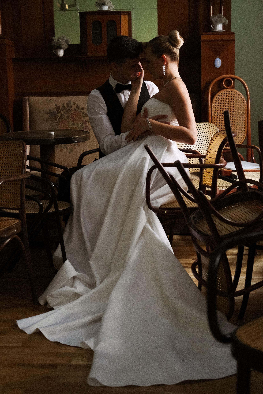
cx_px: 132
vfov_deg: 37.5
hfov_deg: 25.5
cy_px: 197
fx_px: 581
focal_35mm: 53
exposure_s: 1/125
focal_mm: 35
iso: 2500
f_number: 2
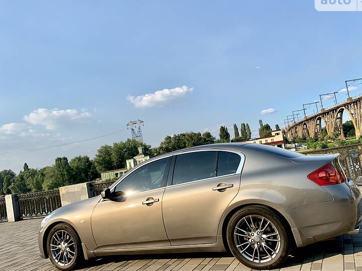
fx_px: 303
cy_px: 134
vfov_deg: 48.2
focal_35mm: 29
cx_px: 193
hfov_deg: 61.6
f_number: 1.8
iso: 25
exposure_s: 1/1718
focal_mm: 4.2
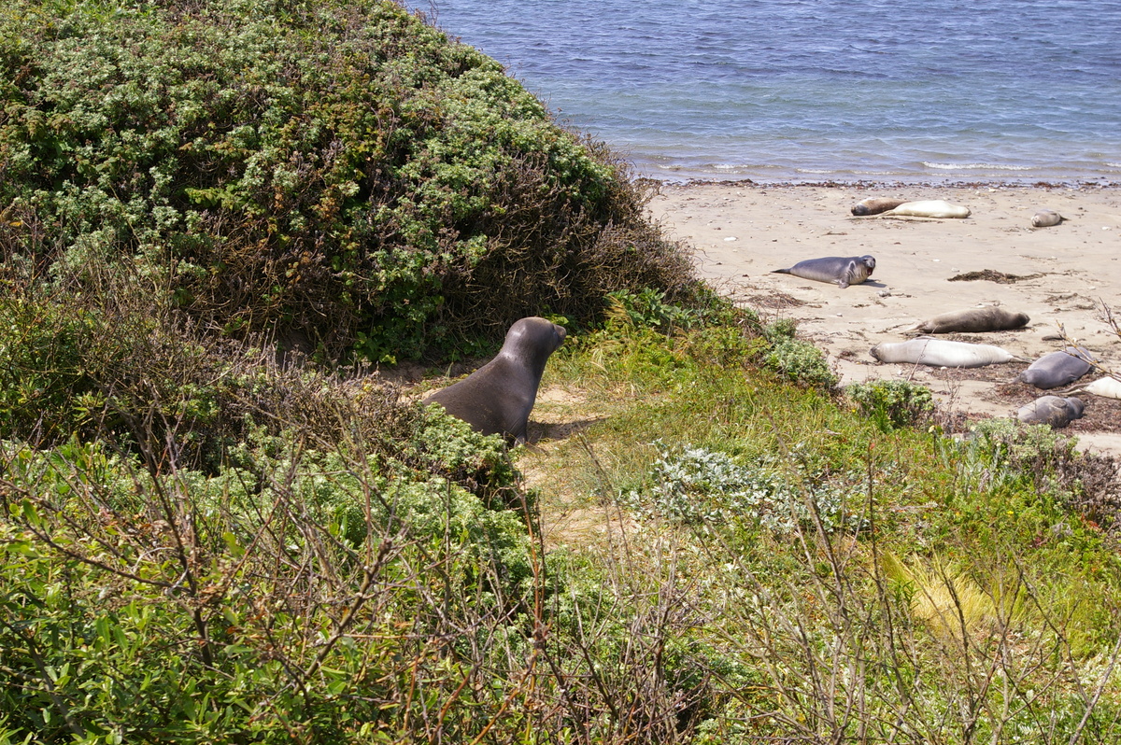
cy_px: 372
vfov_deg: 21.0
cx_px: 560
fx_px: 2007
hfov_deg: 31.2
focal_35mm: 64
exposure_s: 1/250
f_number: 9.5
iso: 200
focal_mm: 43
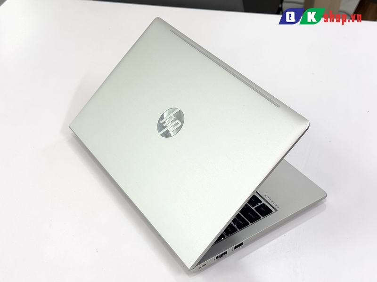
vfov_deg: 30.3
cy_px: 141
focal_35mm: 48
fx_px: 523
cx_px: 188
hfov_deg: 39.7
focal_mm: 6.76
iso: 64
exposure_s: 1/224
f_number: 1.78
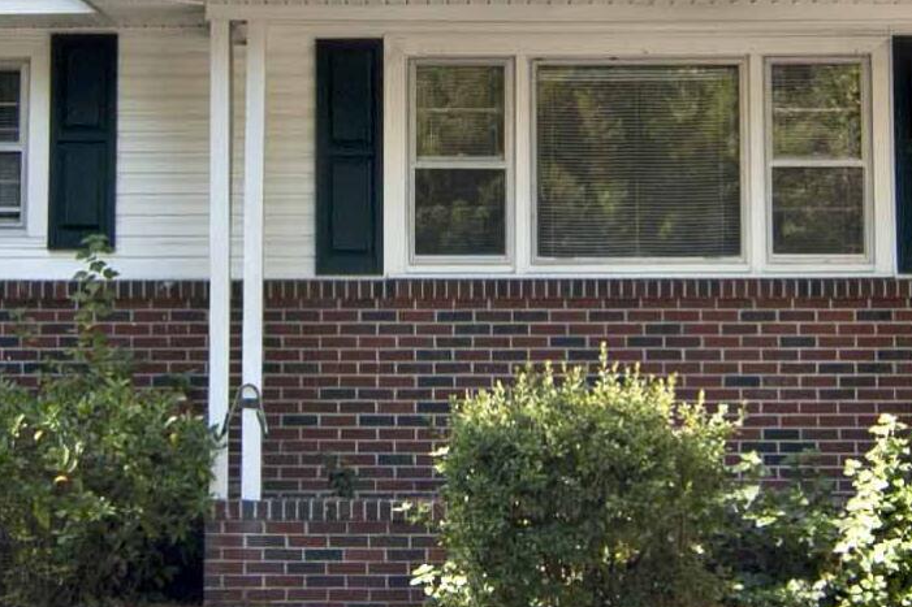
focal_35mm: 77
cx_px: 427
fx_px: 1950
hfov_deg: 26.3
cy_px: 108
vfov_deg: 17.5
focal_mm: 12
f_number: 5.6
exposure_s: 1/125
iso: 200
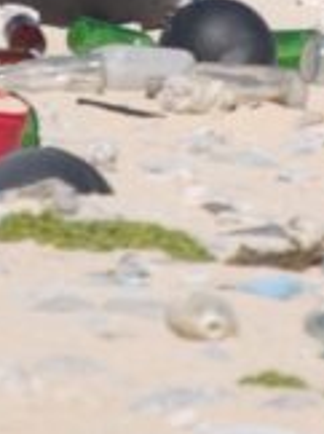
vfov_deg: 1.1
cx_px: 150
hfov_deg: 0.8
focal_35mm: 1823
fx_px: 22811
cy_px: -189
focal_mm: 200
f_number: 5.6
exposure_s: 1/2000
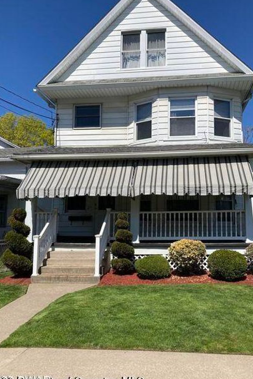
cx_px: 134
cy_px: 191
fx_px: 337
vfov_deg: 58.7
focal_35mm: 32
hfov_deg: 41.1
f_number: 1.8
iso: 20
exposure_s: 1/2857
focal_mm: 3.99
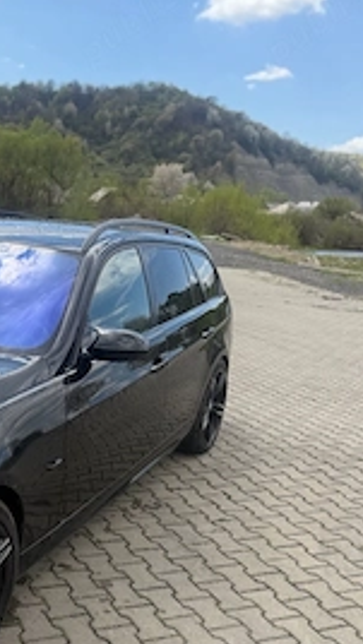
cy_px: 409
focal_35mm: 39
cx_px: 19
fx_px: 667
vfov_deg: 51.0
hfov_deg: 28.9
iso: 100
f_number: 1.78
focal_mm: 6.76
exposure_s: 1/3021
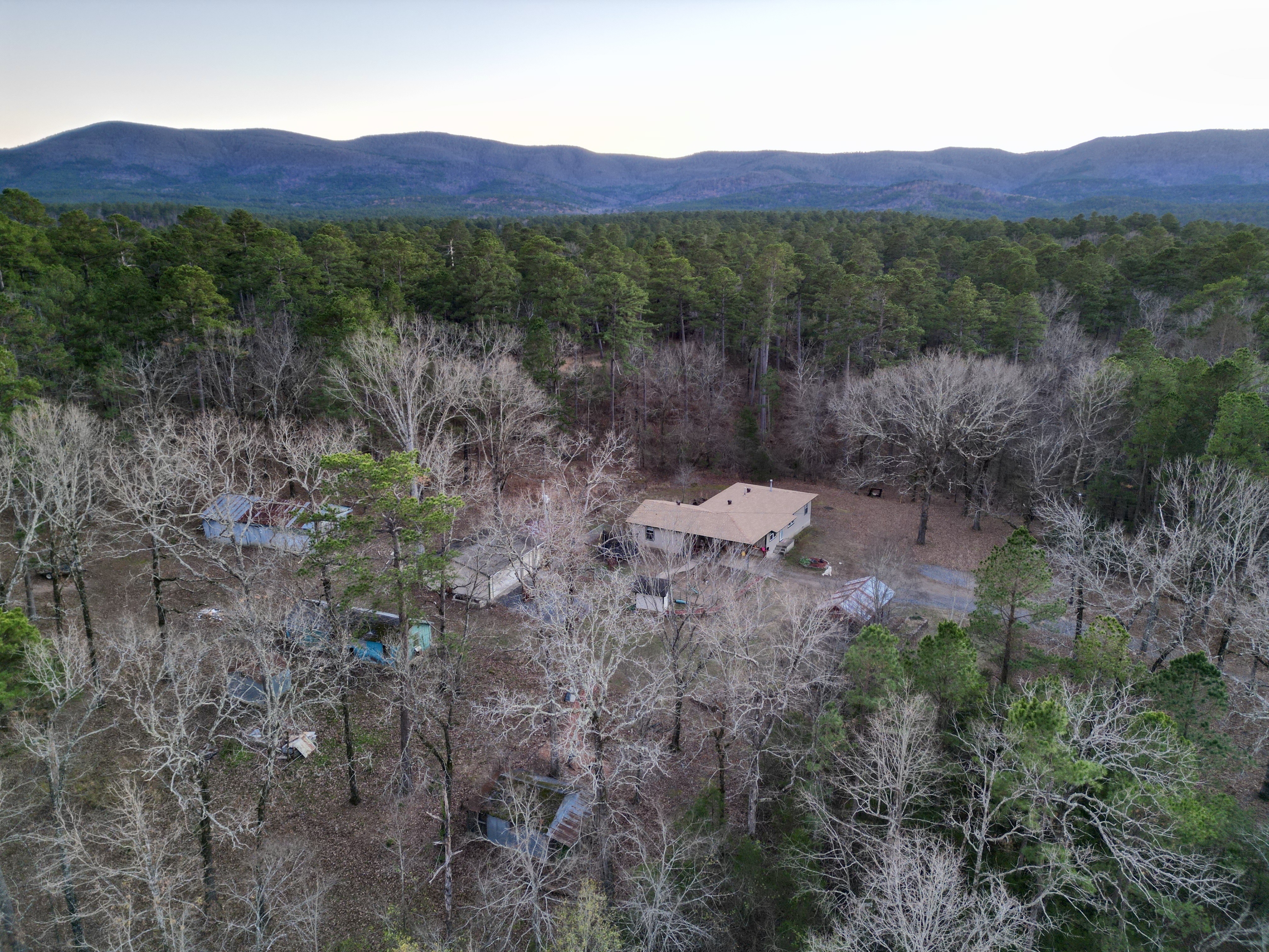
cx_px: 634
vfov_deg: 56.8
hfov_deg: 71.6
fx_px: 880
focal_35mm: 24
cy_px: 476
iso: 100
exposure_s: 1/50
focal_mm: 6.72
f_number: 1.7
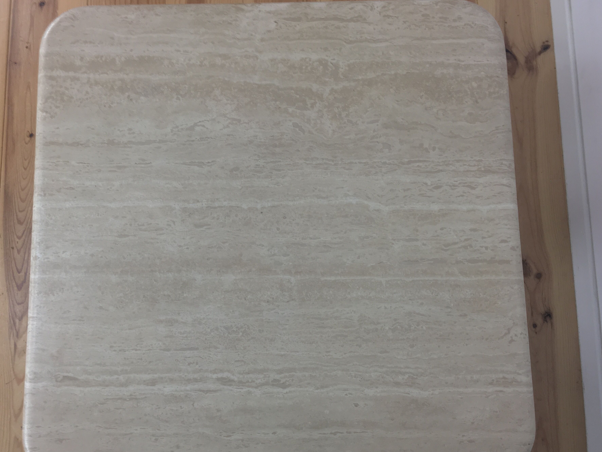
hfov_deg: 55.3
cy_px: 243
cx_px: 272
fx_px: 574
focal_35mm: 33
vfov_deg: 42.9
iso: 32
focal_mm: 4.15
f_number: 2.2
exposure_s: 1/33
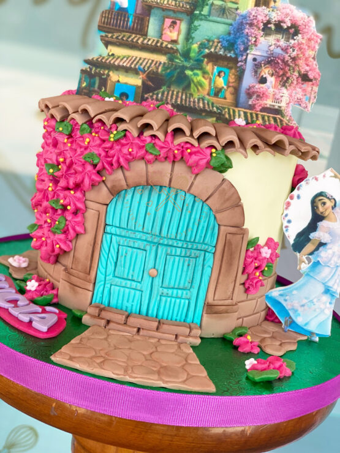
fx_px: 681
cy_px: 226
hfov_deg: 28.0
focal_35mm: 52
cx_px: 170
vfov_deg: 36.8
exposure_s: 1/122
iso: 32
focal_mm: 6
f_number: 2
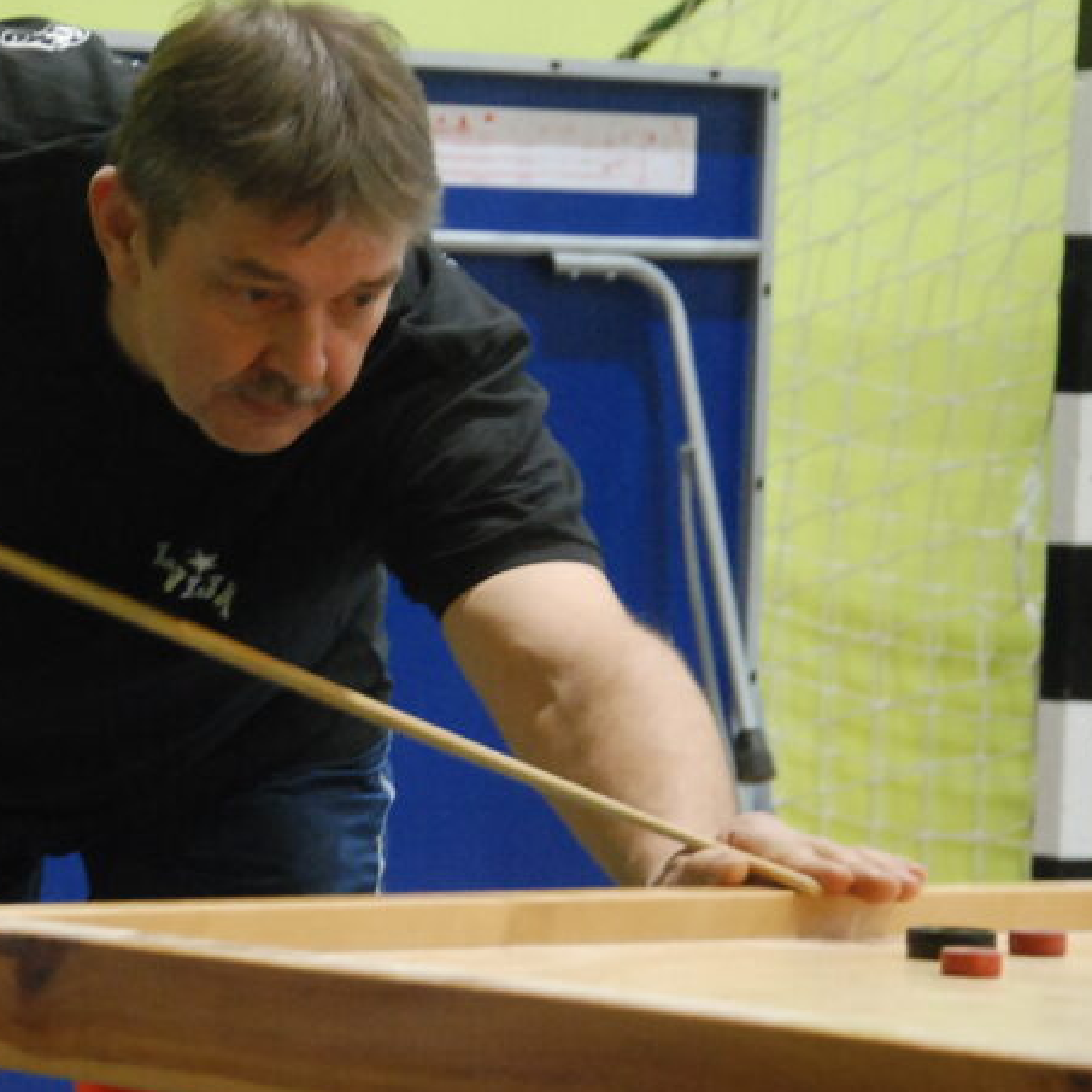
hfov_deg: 9.7
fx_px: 6389
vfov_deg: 9.8
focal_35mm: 179
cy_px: 560
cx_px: 234
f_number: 5.3
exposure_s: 1/25
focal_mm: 62
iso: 1600
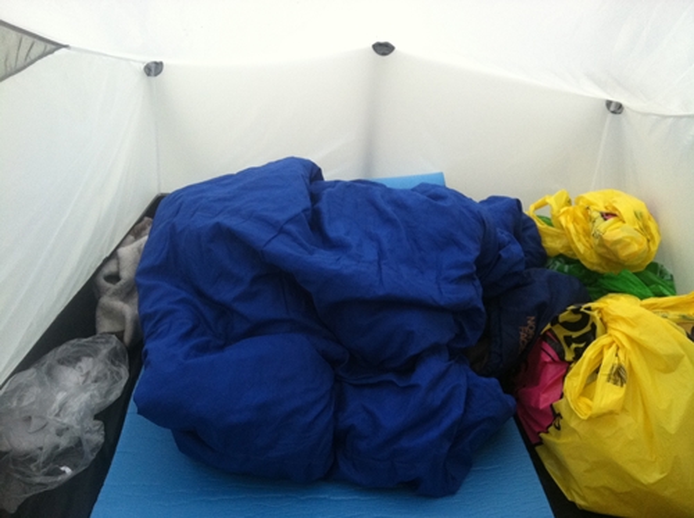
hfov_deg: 52.7
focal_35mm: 35
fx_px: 700
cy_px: 259
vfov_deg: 40.6
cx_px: 347
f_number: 2.8
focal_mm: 3.85
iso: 160
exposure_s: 1/15
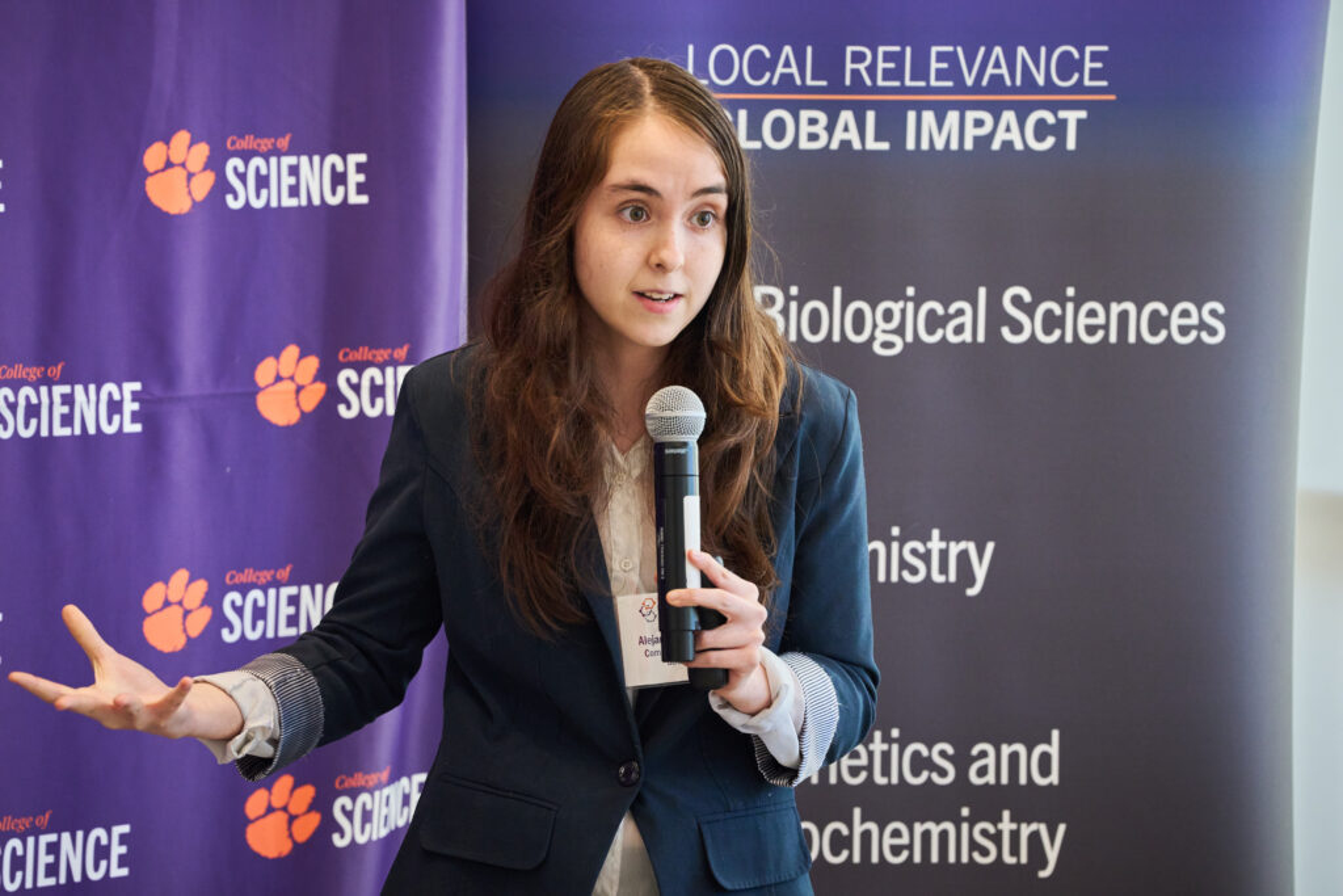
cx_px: 672
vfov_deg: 7.9
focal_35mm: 175
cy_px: 448
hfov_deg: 11.8
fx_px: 6525
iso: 3200
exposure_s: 1/250
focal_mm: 174.9
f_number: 5
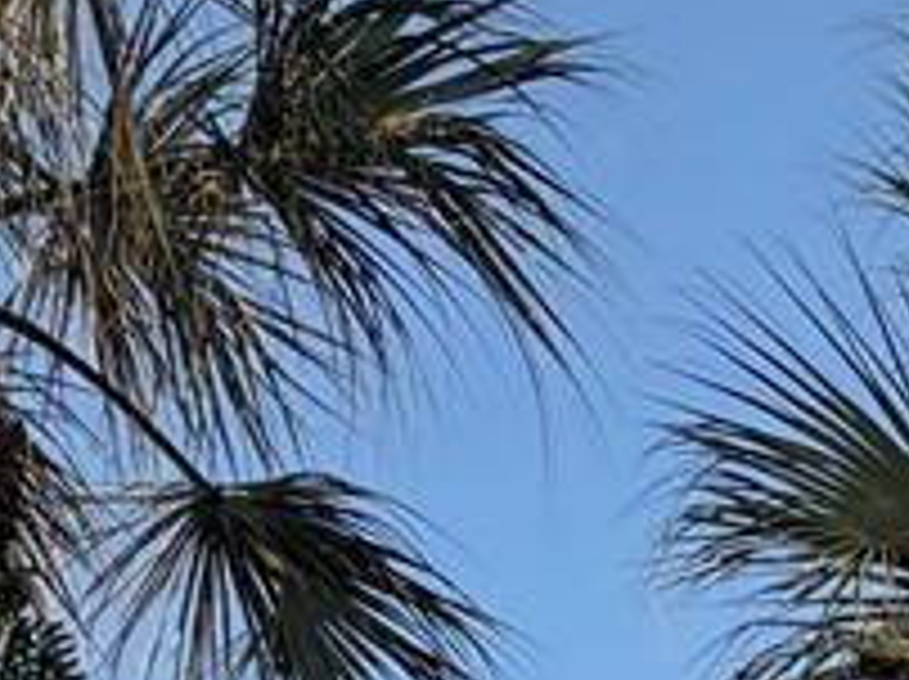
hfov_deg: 25.2
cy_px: 1527
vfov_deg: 14.9
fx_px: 1862
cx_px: 1040
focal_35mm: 71
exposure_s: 1/502
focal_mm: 2.22
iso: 40
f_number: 2.2
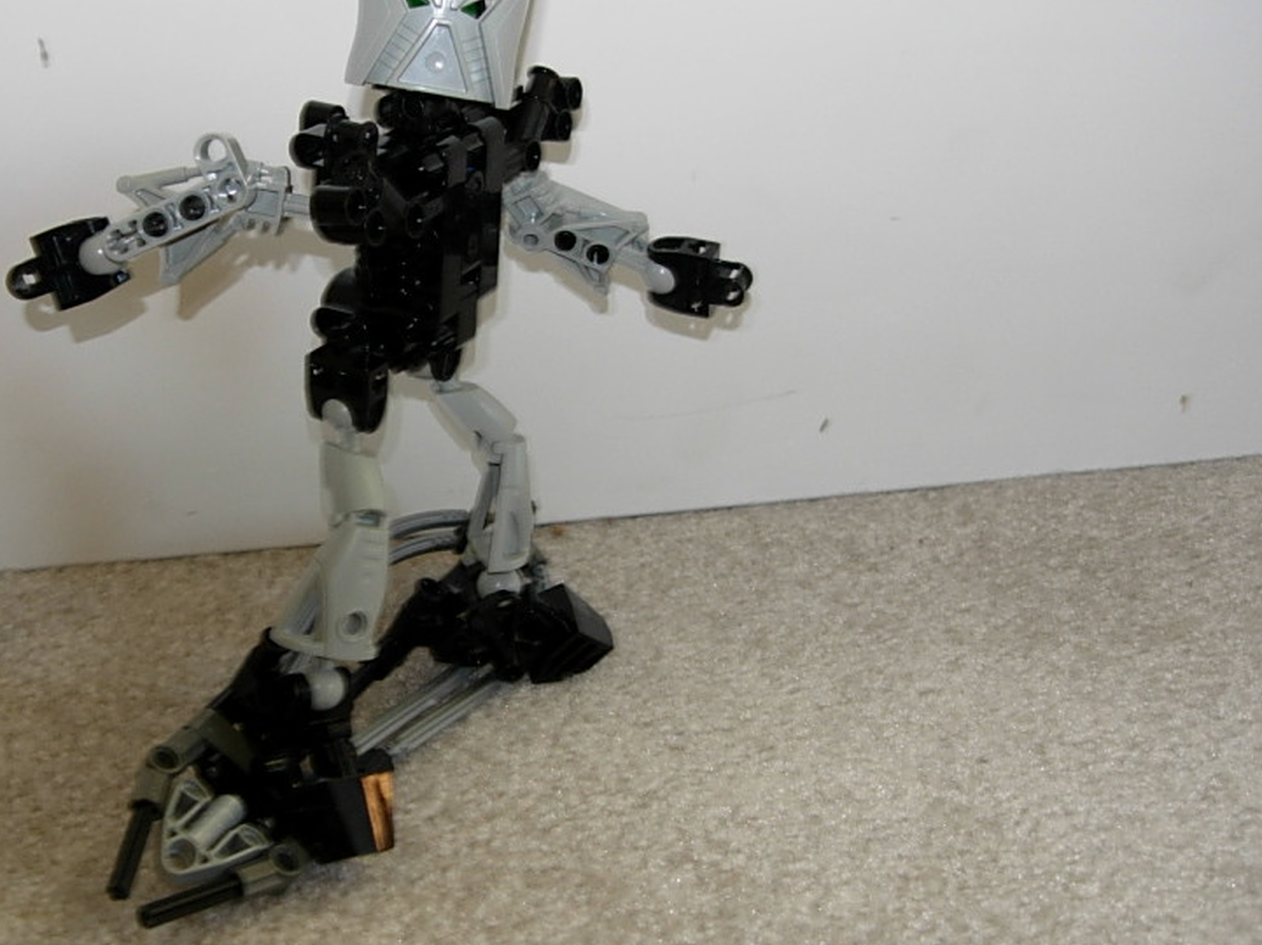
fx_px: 1968
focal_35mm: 54
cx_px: 411
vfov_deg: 27.0
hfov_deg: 35.2
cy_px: 495
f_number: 2.8
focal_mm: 7.8
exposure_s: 1/18.4
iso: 79
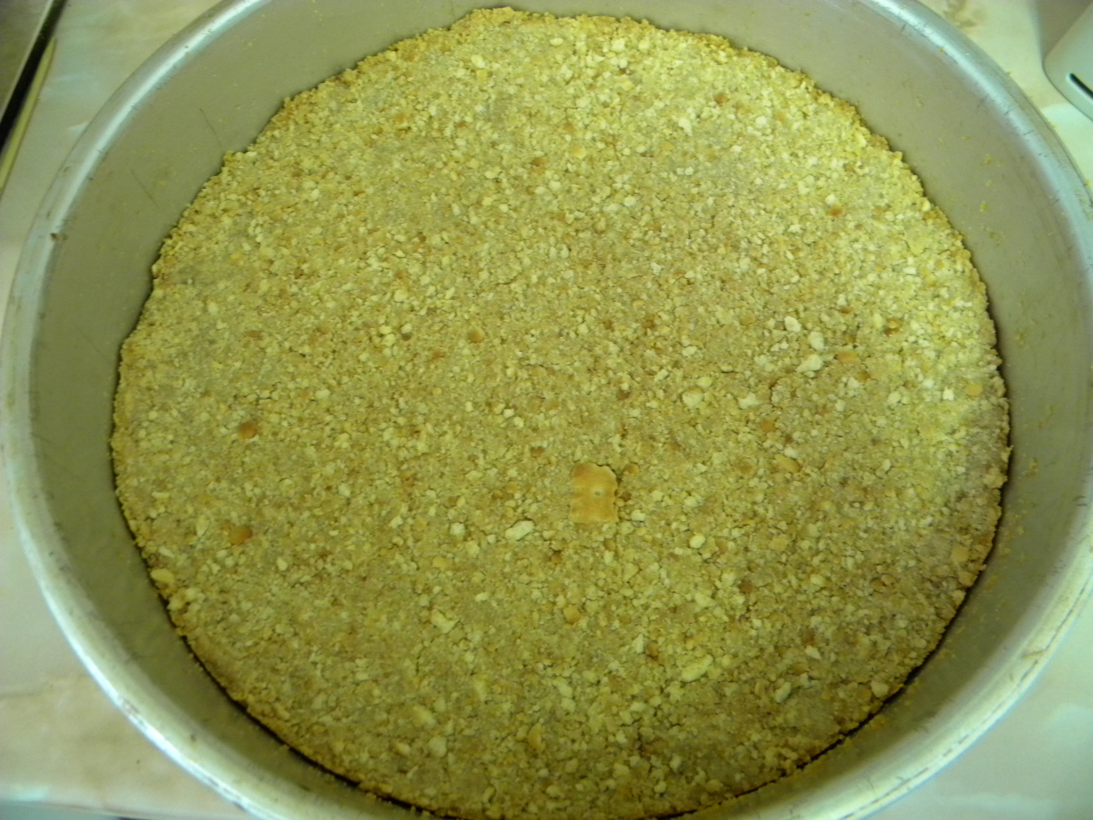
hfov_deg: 63.4
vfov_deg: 49.7
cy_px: 410
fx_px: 884
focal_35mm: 28
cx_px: 546
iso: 400
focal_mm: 5
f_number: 3.5
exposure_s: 1/11.2
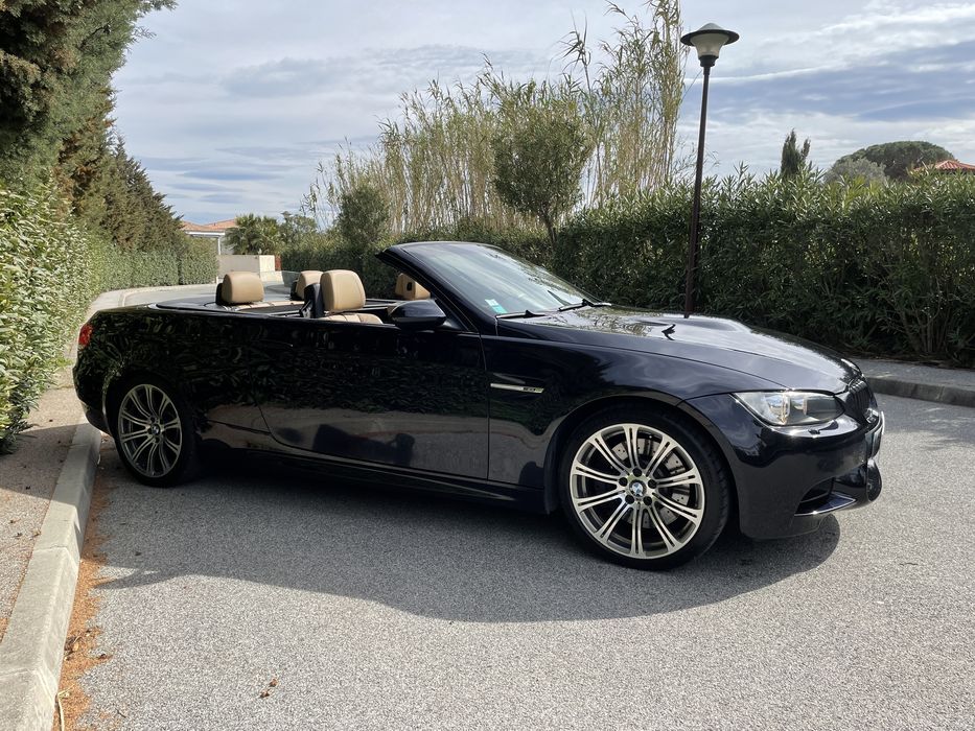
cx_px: 488
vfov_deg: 53.1
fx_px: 732
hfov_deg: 67.3
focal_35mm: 26
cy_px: 366
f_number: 1.6
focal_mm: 4.2
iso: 32
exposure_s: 1/2353
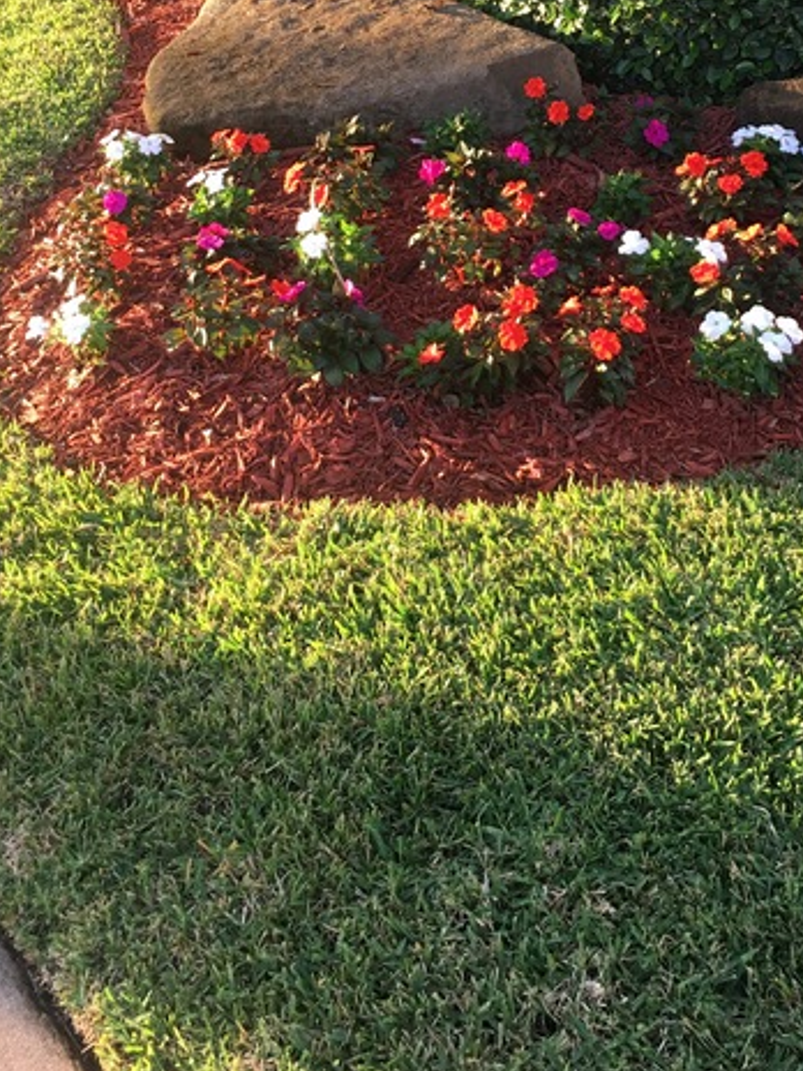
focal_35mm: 50
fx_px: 1546
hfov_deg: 29.1
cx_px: 459
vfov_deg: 36.5
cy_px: 166
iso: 25
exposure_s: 1/40
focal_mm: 4.15
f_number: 2.2
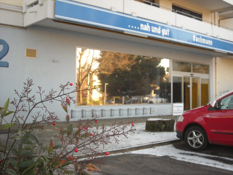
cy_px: 88
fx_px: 296
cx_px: 116
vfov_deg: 32.9
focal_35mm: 44
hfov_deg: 42.9
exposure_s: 1/96
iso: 64
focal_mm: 7.1
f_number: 3.1
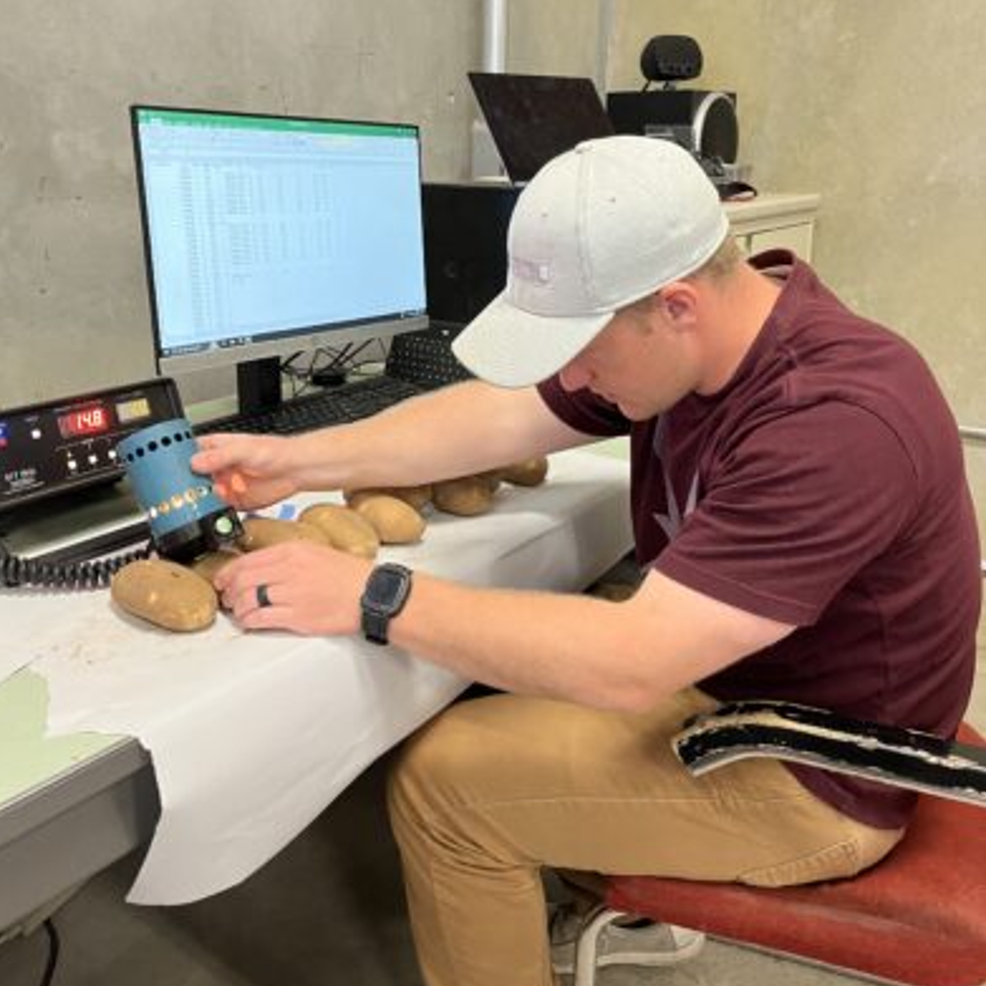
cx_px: 489
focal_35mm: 31
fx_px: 999
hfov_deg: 52.5
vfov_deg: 52.3
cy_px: 419
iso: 250
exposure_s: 1/60
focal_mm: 5.1
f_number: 1.6
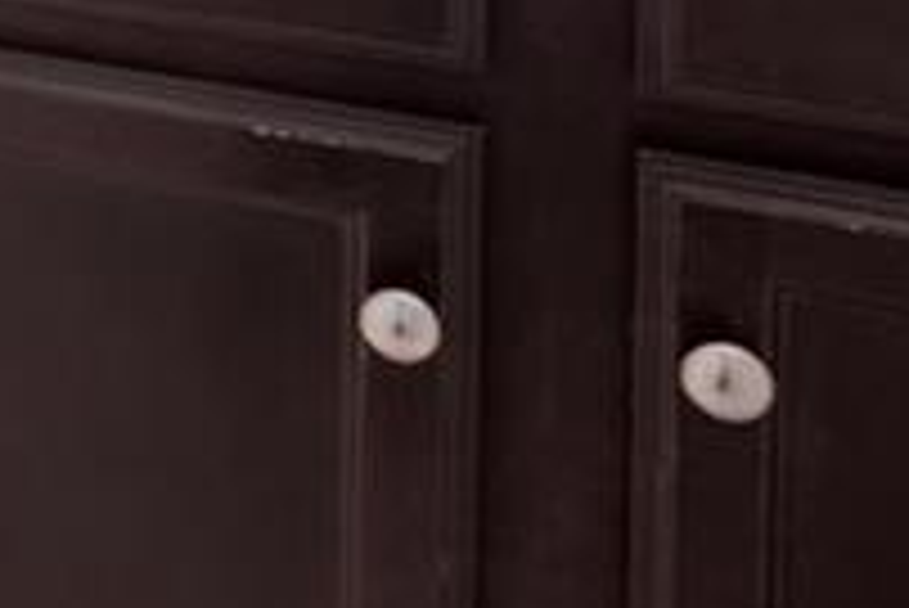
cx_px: -842
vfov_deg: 14.4
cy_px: -570
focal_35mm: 81
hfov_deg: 18.2
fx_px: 2047
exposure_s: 1/1.25
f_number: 8
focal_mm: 16
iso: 320
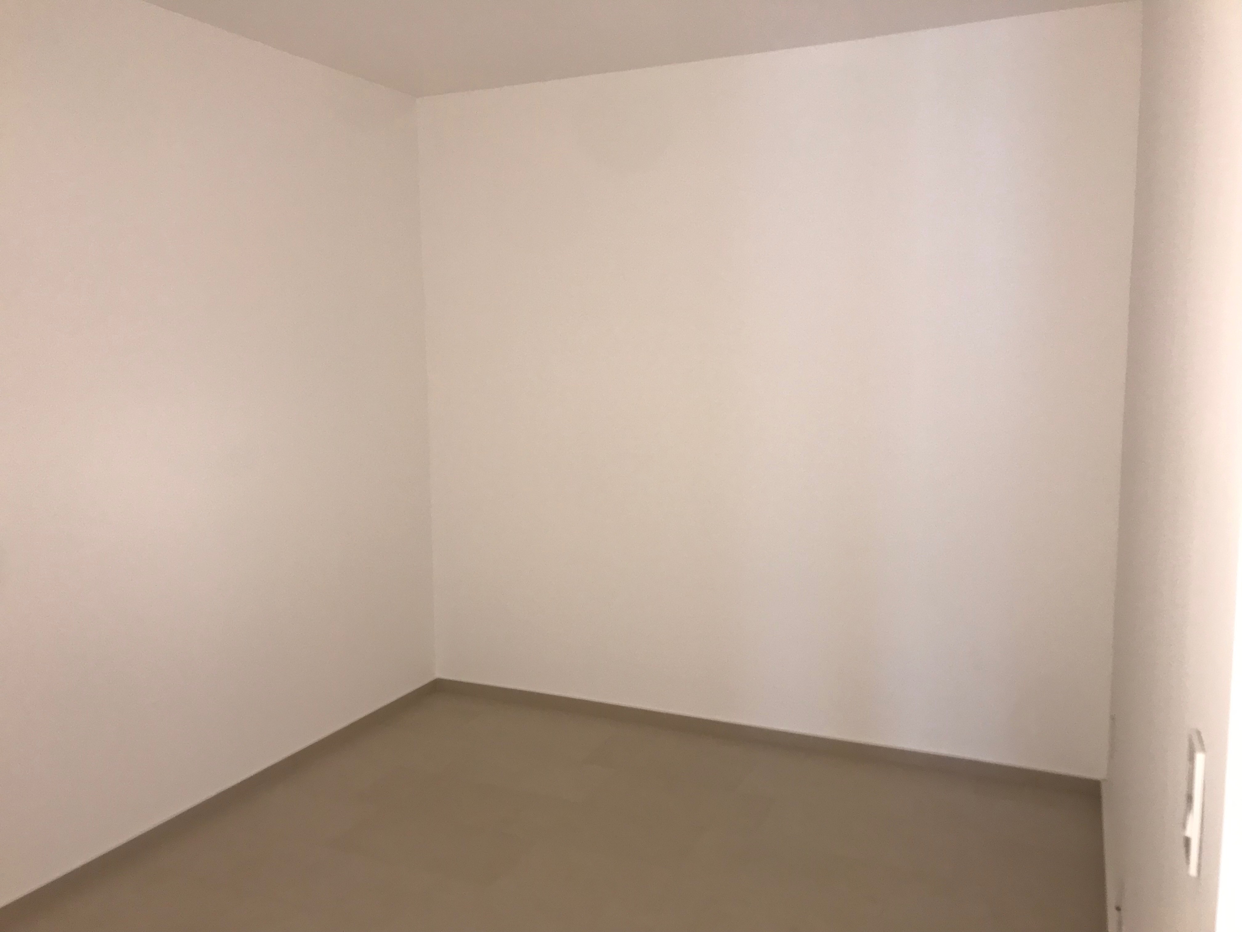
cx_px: 621
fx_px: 1005
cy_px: 466
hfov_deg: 63.4
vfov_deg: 49.7
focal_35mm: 28
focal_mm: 3.99
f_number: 1.8
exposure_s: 1/30
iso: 50
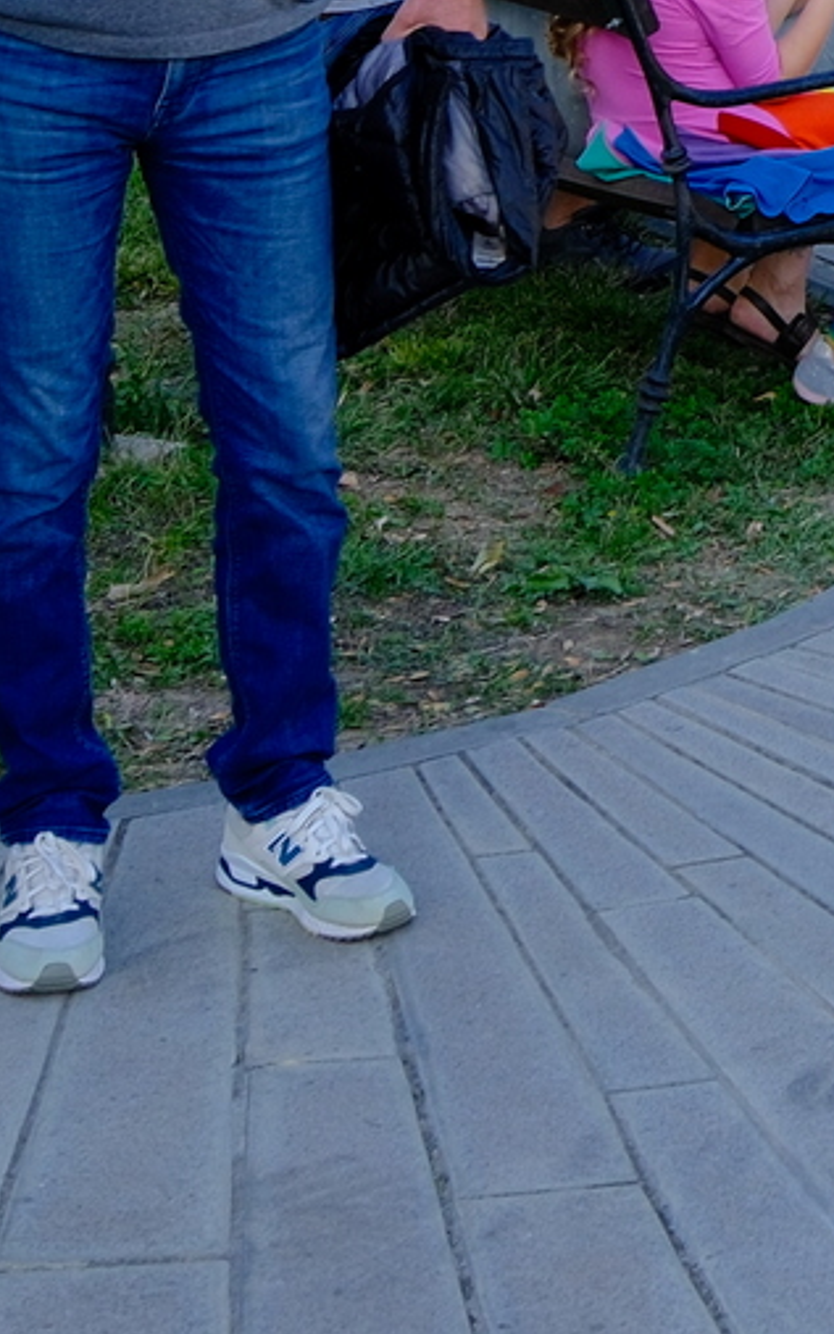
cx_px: 1519
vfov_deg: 16.4
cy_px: -438
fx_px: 4363
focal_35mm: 120
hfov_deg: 10.3
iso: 320
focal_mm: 19
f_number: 4.5
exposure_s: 1/240
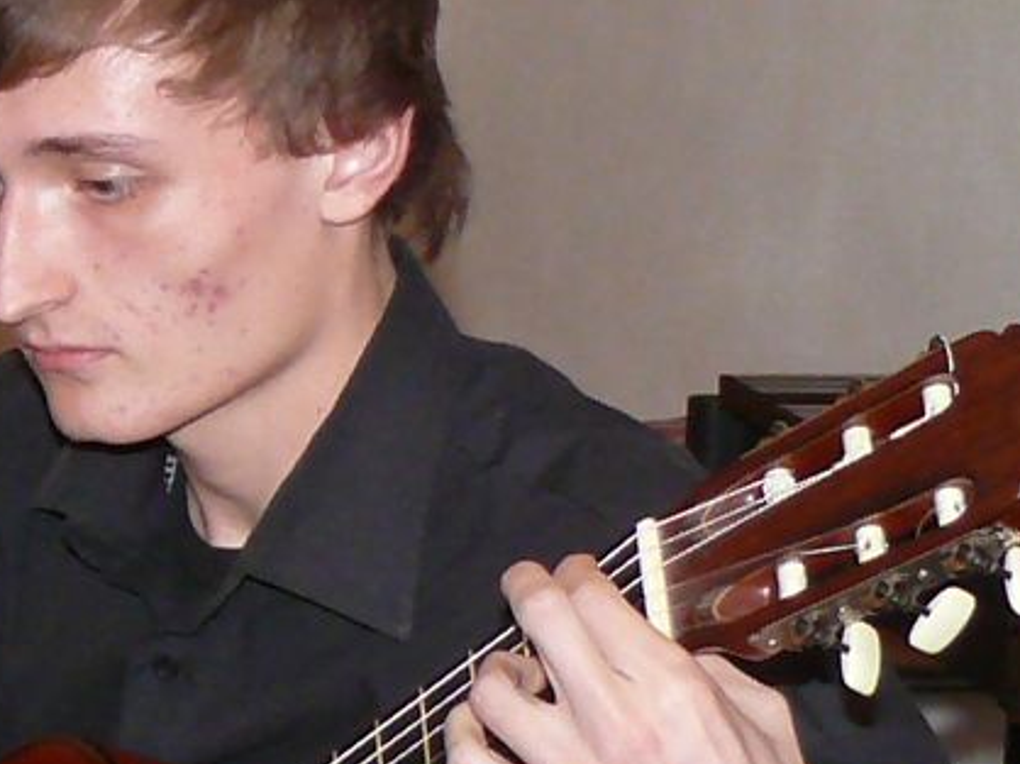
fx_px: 7215
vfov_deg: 6.1
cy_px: 410
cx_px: -857
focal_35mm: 245
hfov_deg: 7.8
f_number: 3.2
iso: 200
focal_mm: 9.2
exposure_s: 1/50
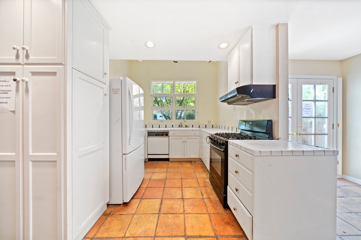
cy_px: 120
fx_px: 120
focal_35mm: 12
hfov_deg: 112.6
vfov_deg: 90.0
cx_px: 180
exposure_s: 1/1.25
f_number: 8
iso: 100
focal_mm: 12
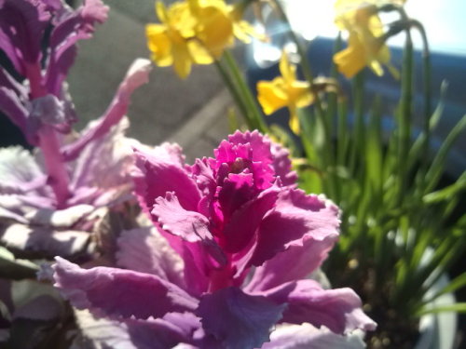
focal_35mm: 32
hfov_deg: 56.8
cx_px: 233
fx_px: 431
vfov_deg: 44.2
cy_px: 174
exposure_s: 1/588
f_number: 2.8
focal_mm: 3.3
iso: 64
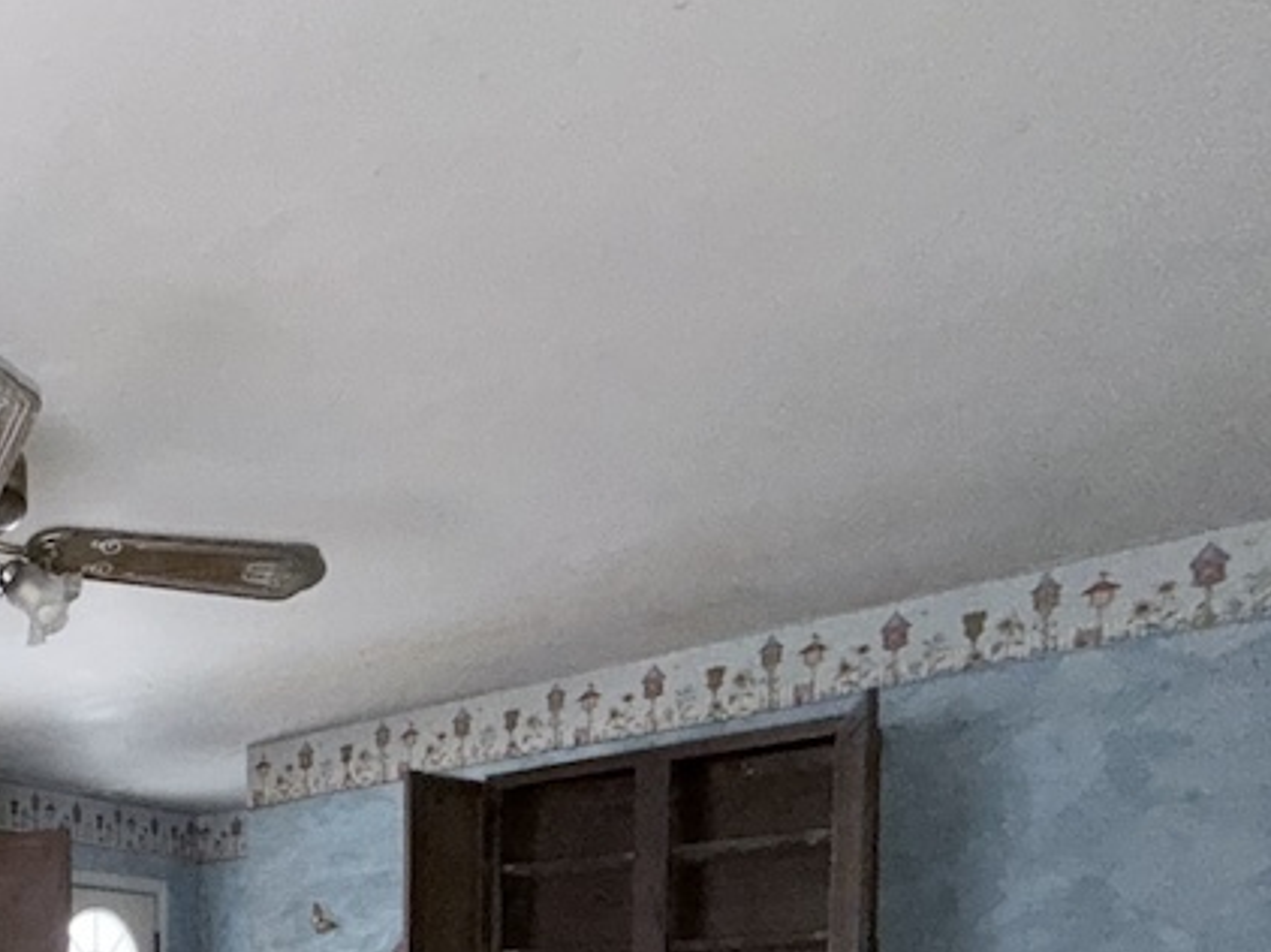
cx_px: -75
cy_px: 1127
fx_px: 1248
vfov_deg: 34.1
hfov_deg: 43.7
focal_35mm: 34
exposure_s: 1/60
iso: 200
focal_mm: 2.22
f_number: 2.2
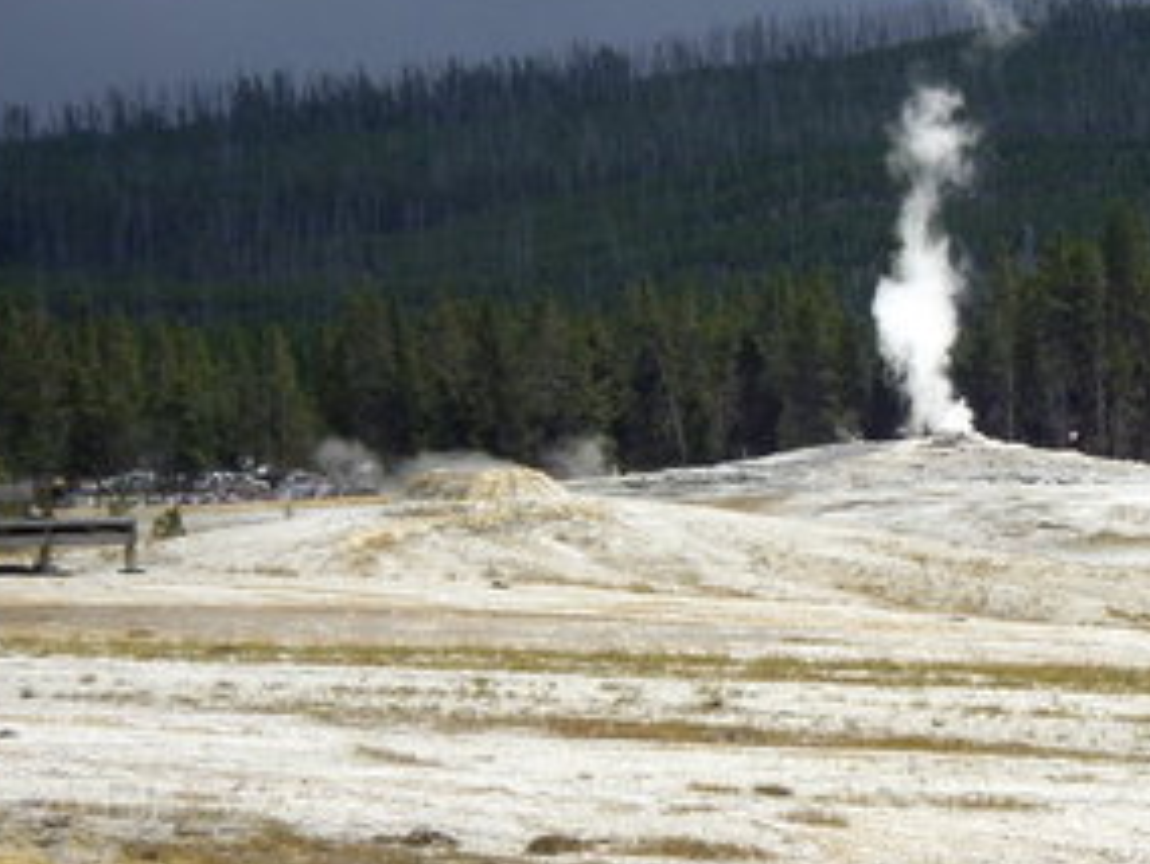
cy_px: 327
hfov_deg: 7.7
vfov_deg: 5.8
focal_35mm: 256
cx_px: 972
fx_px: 8508
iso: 50
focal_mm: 18.6
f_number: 5.2
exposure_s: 1/250
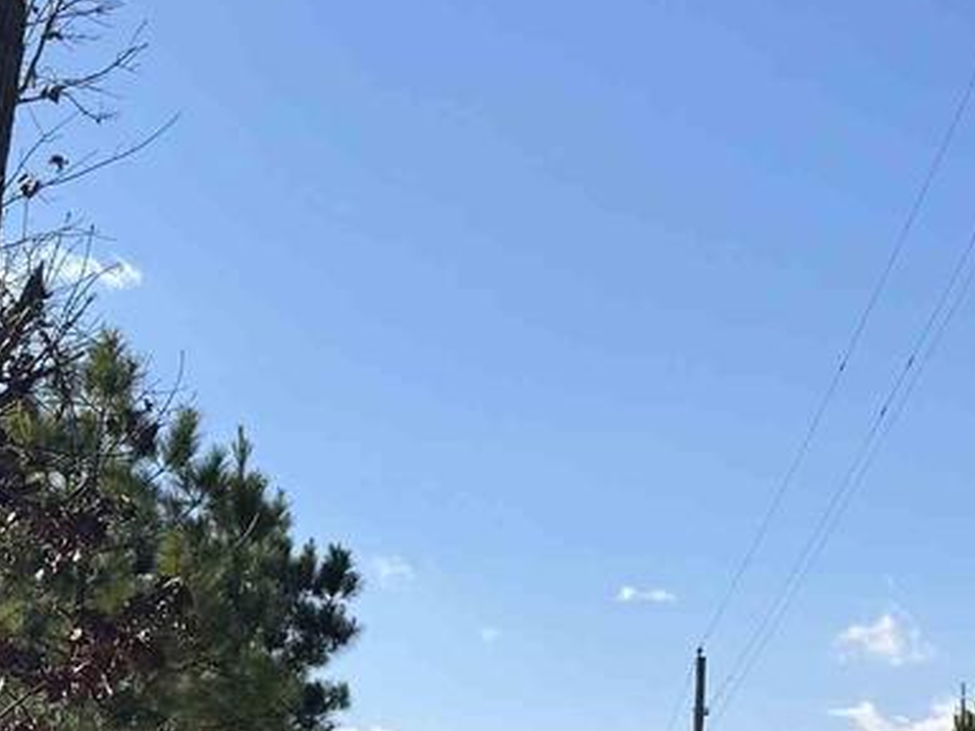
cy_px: 442
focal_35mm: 90
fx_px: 2535
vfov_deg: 16.4
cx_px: 1295
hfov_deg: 19.9
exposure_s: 1/4608
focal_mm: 6.76
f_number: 1.78
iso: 80
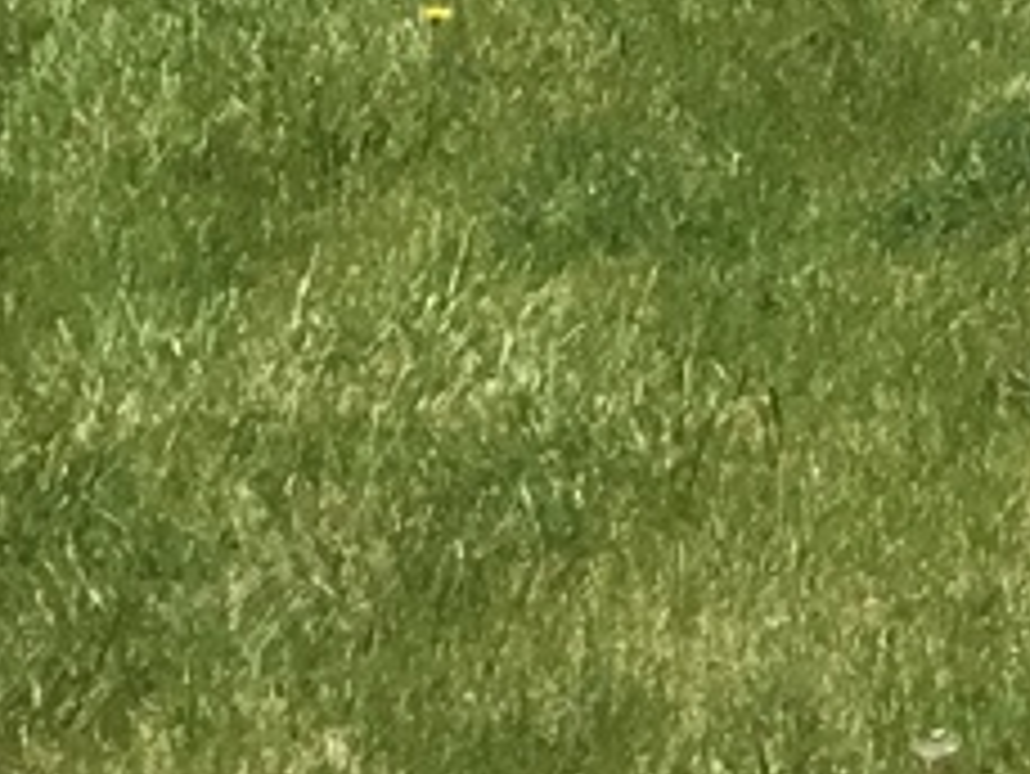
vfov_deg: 6.9
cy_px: -1467
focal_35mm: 195
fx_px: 5805
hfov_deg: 9.2
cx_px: 2411
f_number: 2.4
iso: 25
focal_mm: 3.3
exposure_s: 1/2469
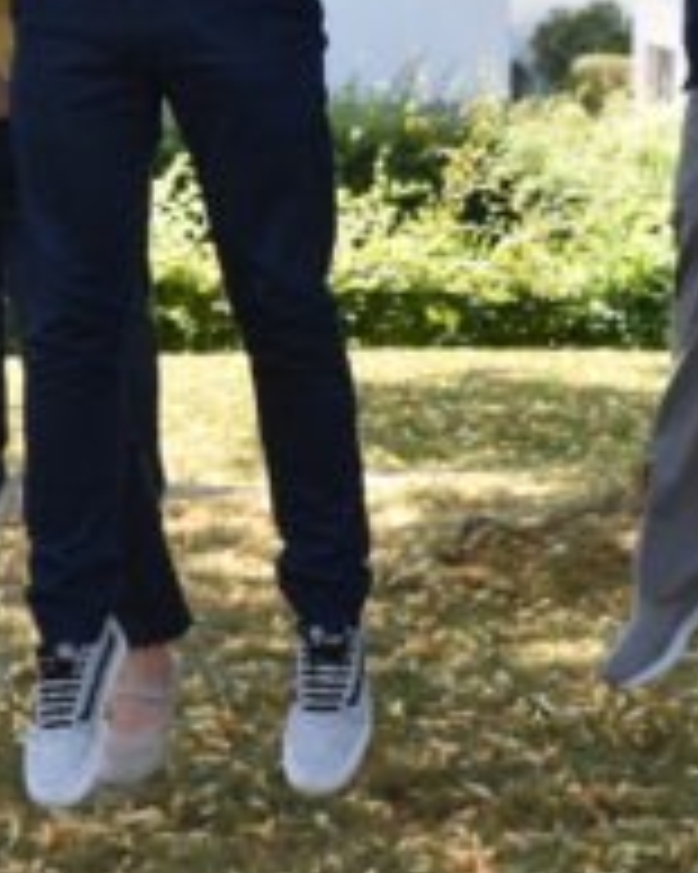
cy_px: 297
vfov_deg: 13.3
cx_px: 45
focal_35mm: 145
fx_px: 3747
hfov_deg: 10.6
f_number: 6.3
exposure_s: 1/250
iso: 200
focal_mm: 26
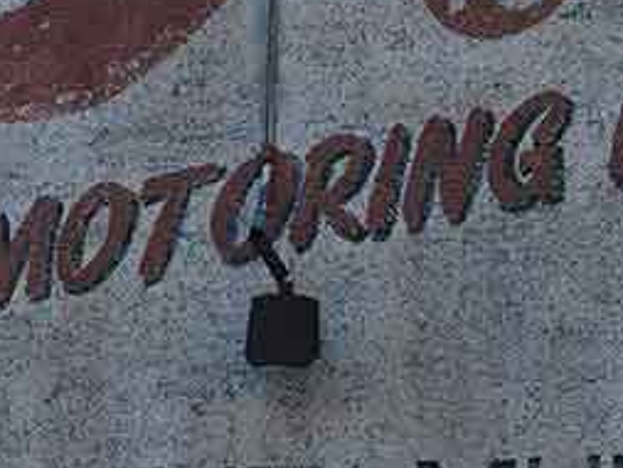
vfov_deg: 8.3
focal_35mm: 180
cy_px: 116
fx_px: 3236
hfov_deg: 10.9
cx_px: 34
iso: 100
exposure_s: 1/125
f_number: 5.6
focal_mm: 35
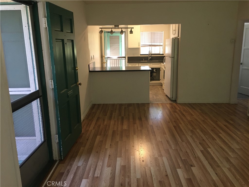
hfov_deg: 61.7
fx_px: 209
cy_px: 94
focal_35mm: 29
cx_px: 124
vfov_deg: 48.2
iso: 64
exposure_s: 1/15
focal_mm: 4.15
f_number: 2.2
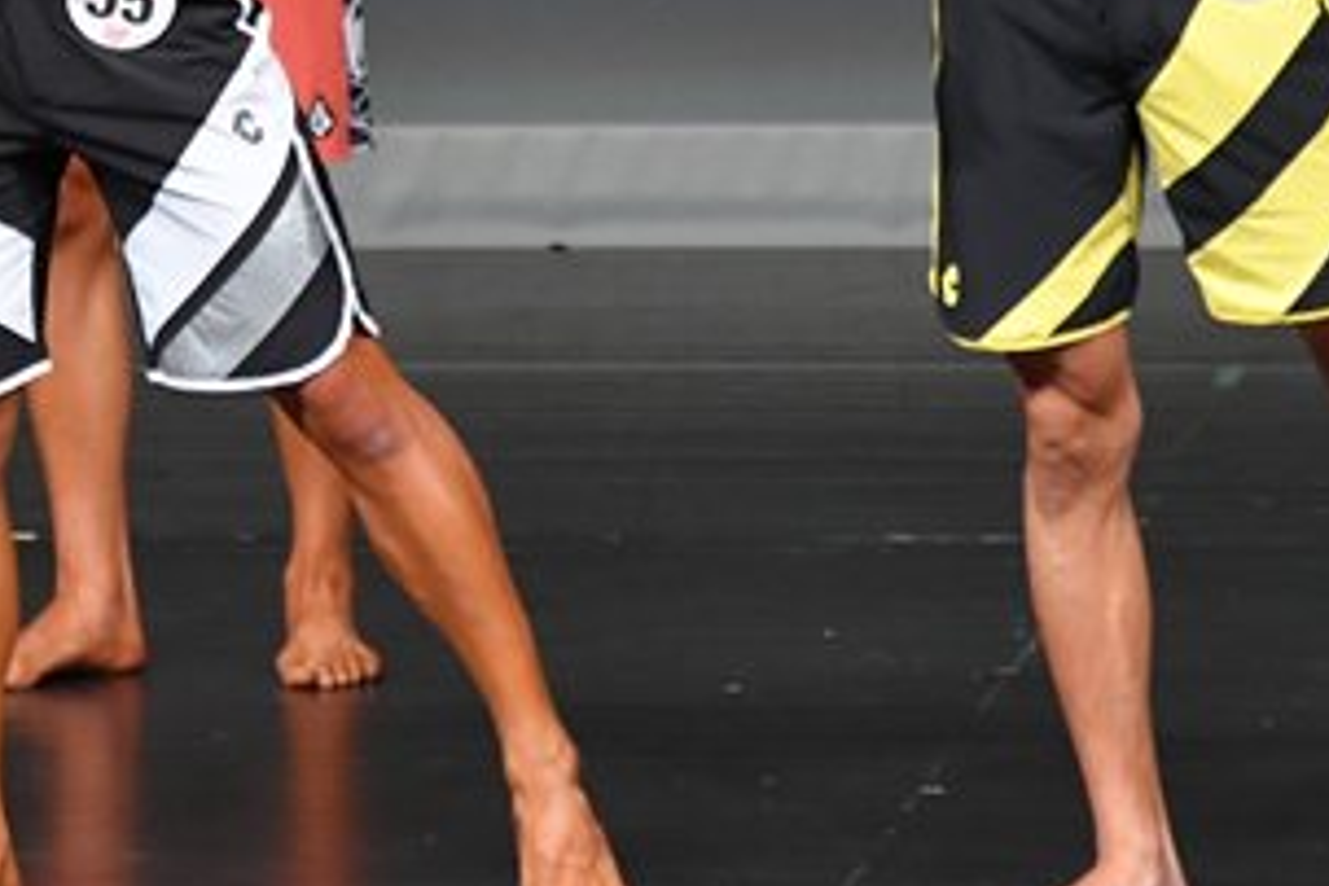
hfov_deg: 2.6
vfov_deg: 1.7
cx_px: 173
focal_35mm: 805
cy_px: -70
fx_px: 29716
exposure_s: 1/400
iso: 4000
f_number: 5.6
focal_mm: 210
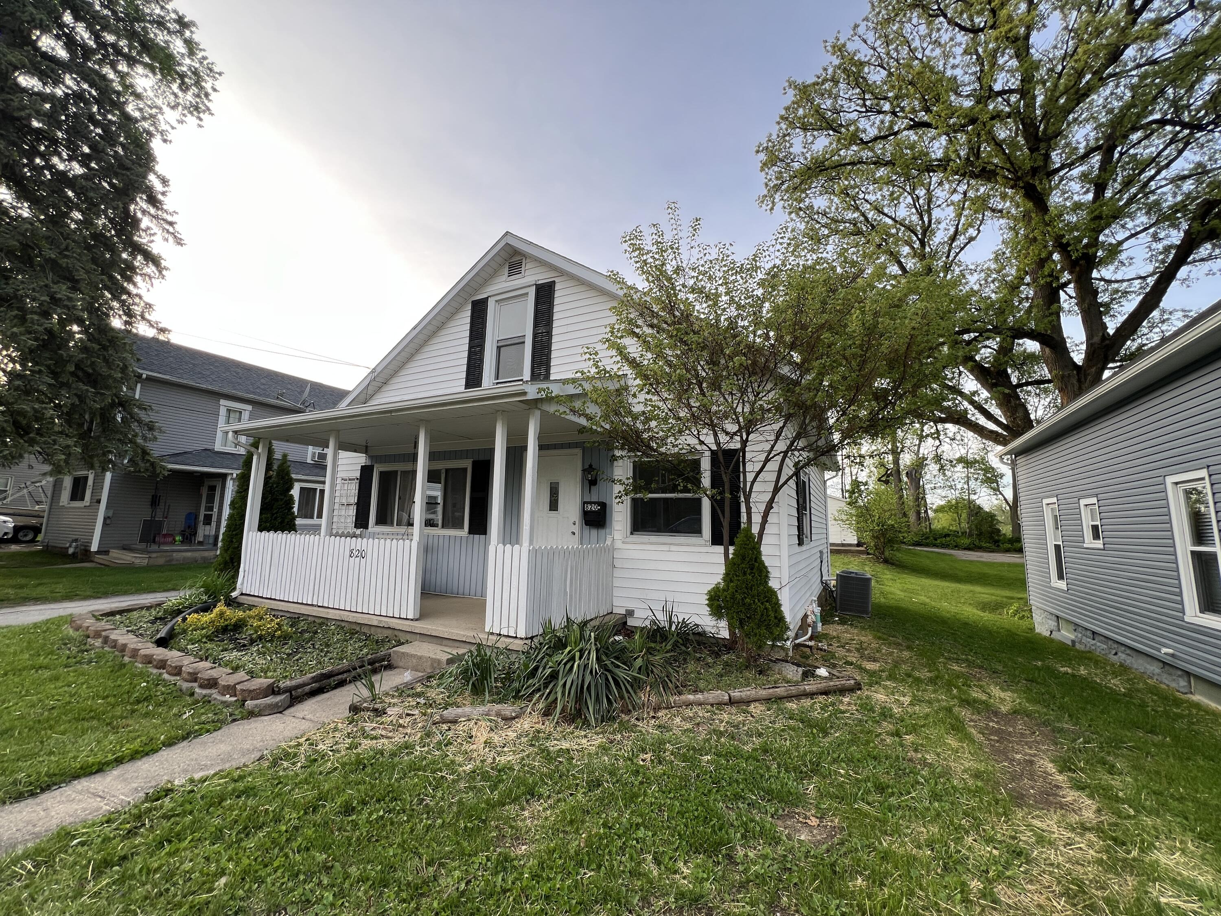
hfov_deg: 106.2
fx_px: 459
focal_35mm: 13
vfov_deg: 89.9
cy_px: 458
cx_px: 610
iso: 32
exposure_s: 1/170
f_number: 1.8
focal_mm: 1.57
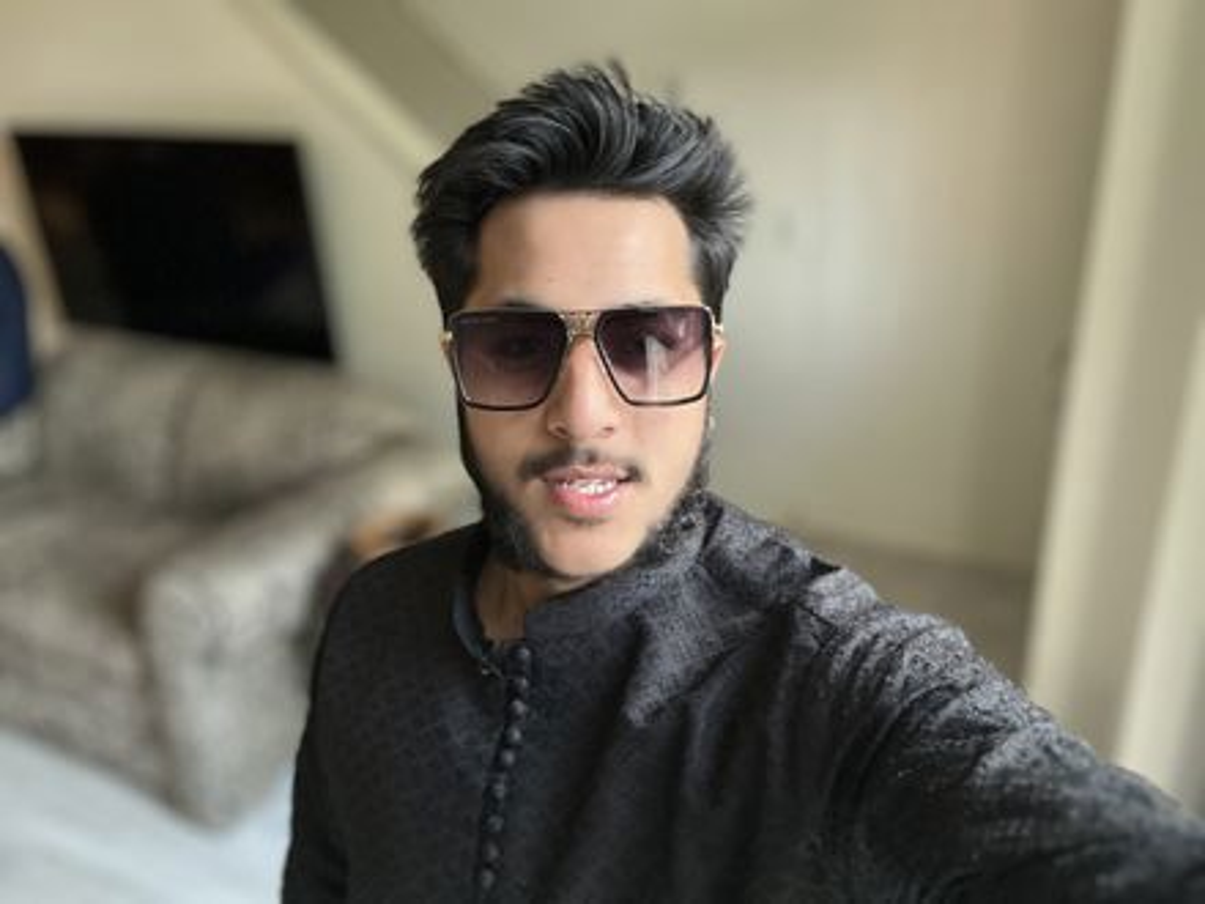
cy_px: 452
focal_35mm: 30
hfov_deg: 60.0
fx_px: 1044
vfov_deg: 46.8
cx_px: 602
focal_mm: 2.69
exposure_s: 1/60
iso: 250
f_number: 1.9
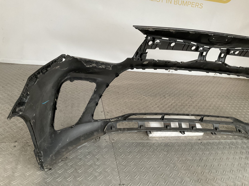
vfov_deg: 48.2
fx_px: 209
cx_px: 124
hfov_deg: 61.7
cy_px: 93
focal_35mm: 29
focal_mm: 3
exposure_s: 1/50
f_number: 1.8
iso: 160
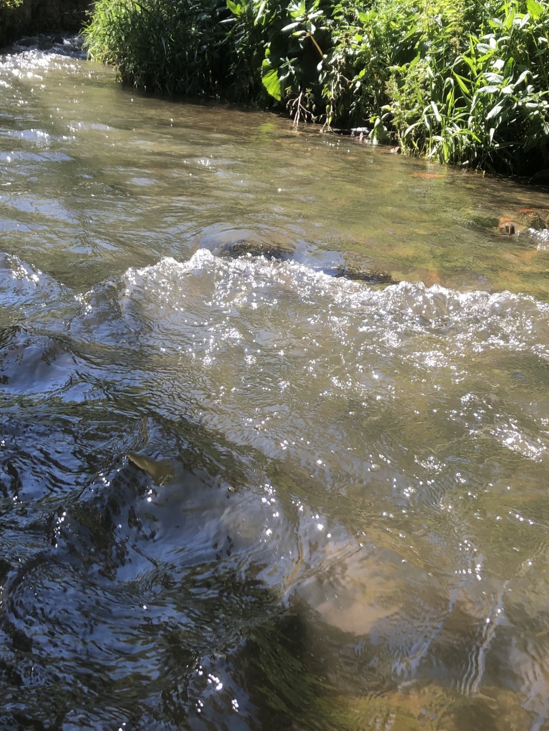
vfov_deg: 44.8
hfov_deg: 34.4
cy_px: 347
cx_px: 267
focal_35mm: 42
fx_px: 888
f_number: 1.8
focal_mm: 3.99
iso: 20
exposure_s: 1/426
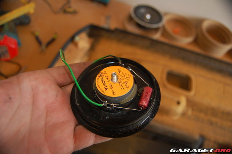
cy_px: 77
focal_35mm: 28
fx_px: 183
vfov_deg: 45.5
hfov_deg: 64.7
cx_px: 116
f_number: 3.5
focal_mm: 19
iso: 360
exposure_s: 1/60
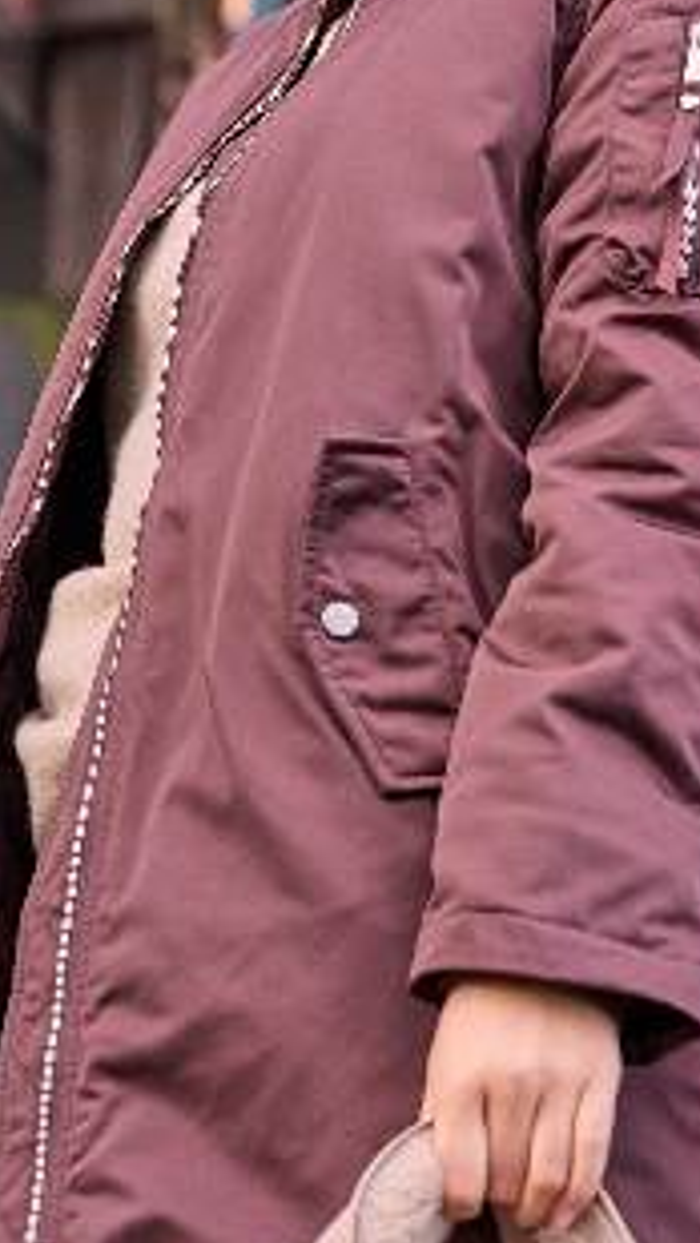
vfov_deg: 14.1
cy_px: 442
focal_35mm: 152
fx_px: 5012
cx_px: 672
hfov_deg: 8.0
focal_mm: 64
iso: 500
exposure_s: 1/200
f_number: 4
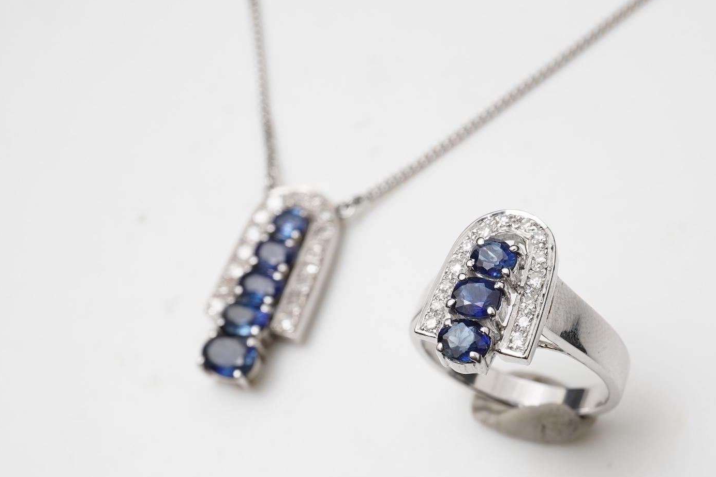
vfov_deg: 21.2
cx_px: 457
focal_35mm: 64
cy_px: 290
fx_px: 1273
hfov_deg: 31.2
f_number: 18
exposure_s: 1/125
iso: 400
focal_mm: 30
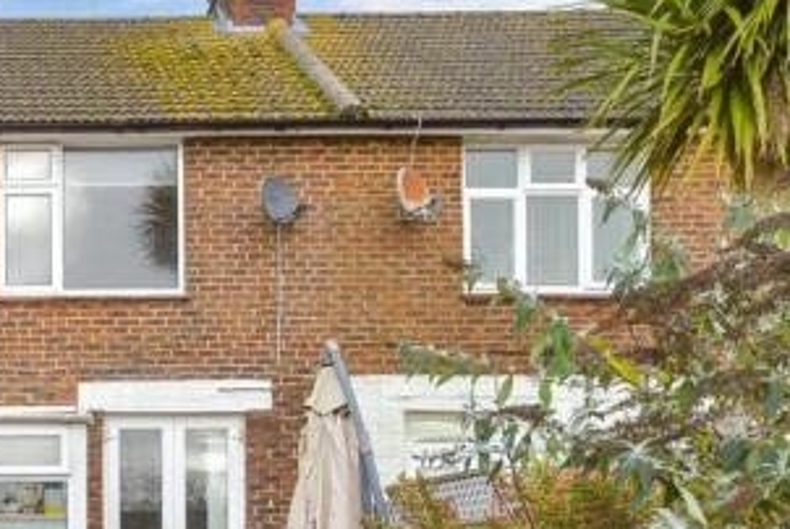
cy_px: 402
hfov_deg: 29.2
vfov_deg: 20.8
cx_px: 22
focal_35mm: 65
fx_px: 1428
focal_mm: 20
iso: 500
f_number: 9
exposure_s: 1/250
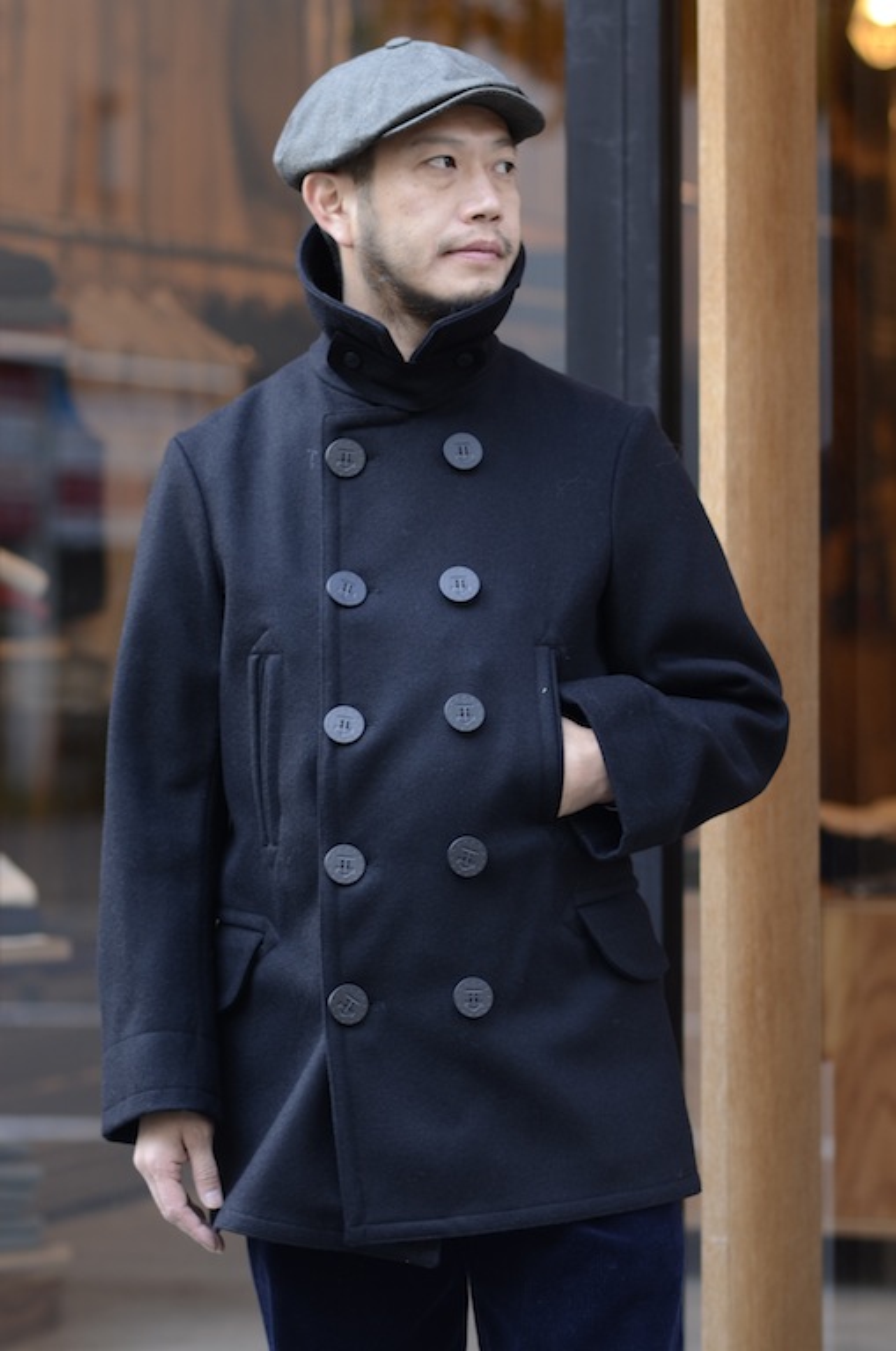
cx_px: 448
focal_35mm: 128
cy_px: 676
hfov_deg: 10.7
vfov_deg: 16.1
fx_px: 4779
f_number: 2
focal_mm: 85
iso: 200
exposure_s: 1/60
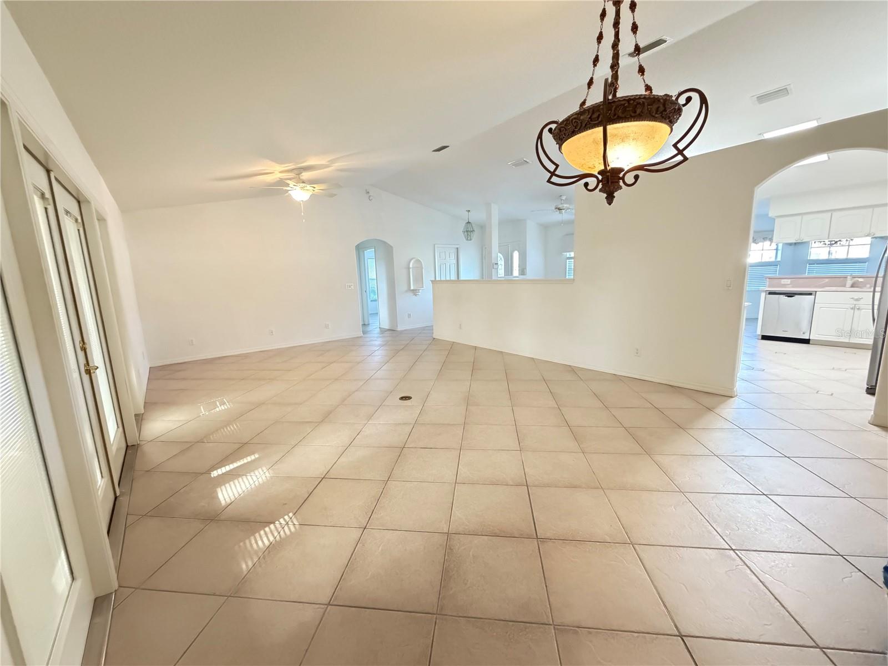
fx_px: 359
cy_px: 333
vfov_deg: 85.7
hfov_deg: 102.1
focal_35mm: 14
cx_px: 444
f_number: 2.2
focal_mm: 2.22
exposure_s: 1/40
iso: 1250
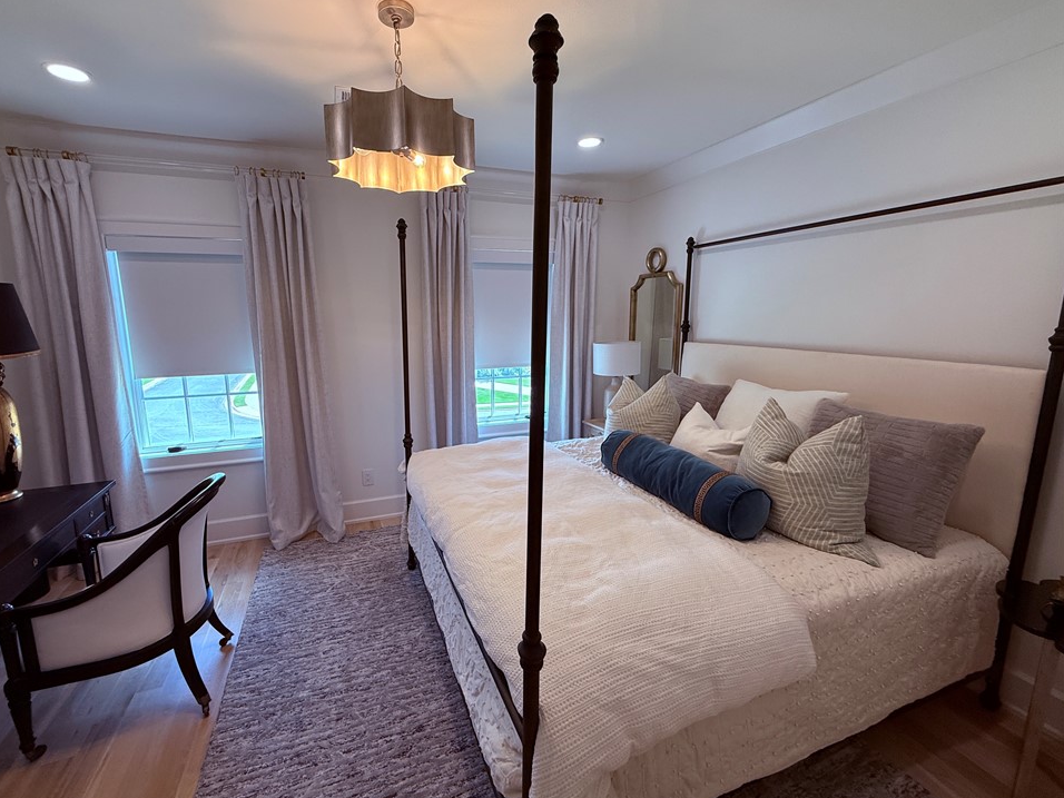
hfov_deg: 98.0
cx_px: 495
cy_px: 387
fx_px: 461
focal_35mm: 15
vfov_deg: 81.7
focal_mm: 2.22
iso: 125
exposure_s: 1/120
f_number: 2.2
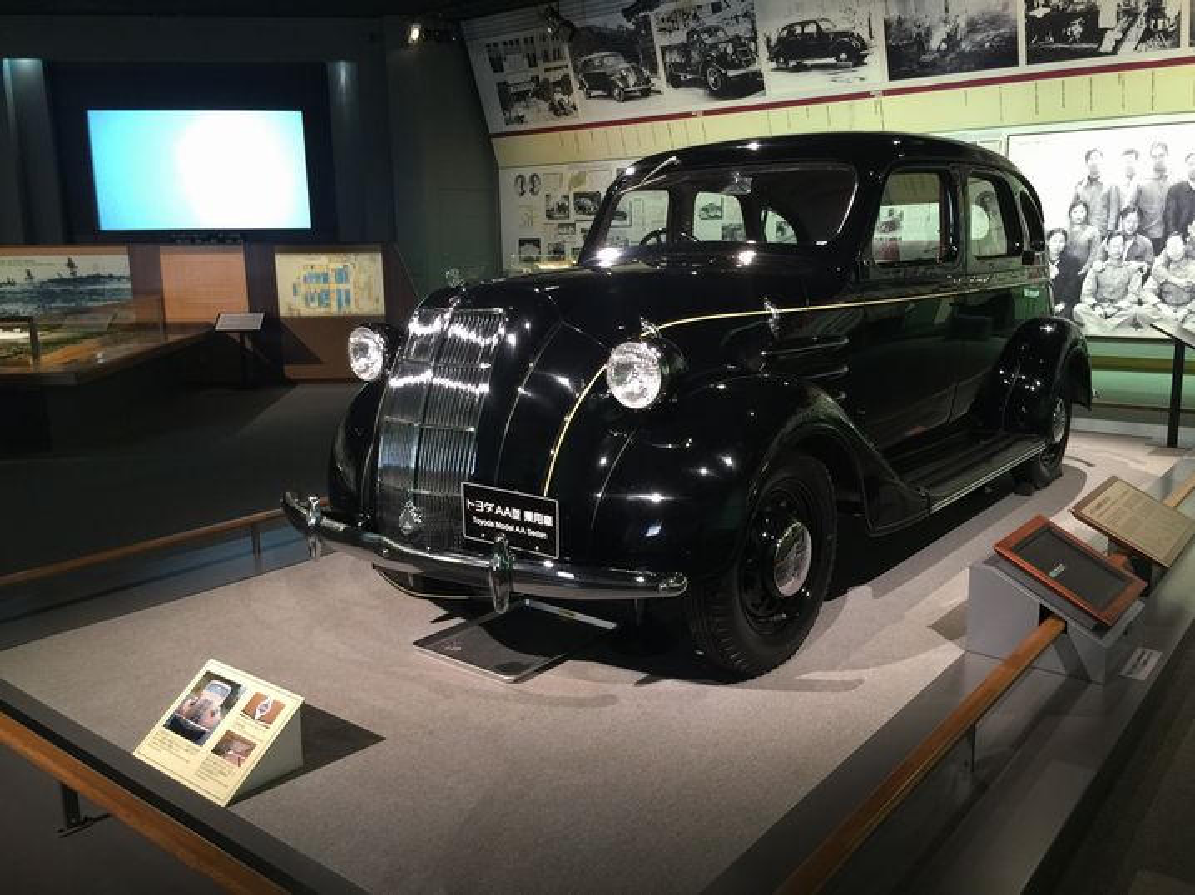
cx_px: 598
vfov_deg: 48.2
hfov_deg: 61.7
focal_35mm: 29
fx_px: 1001
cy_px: 448
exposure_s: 1/10
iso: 100
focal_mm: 4.15
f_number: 2.2
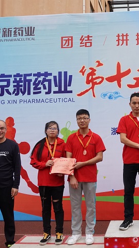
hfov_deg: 27.1
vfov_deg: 48.3
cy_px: 111
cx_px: 132
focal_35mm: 42
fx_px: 276
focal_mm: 24
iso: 1600
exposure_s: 1/200
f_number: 9
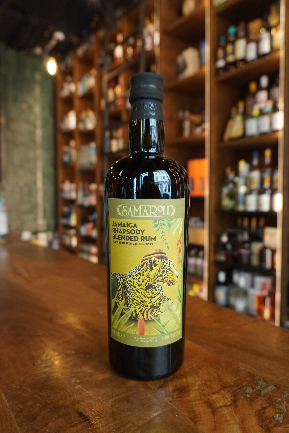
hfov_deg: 47.9
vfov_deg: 67.4
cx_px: 144
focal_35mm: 27
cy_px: 216
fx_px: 325
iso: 1000
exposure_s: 1/160
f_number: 4
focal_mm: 18
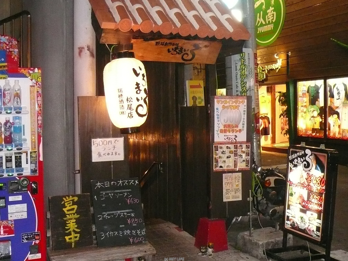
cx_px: 174
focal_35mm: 44
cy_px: 130
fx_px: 442
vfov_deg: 32.9
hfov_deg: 42.9
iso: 400
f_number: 2.8
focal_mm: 4.7
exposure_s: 1/30
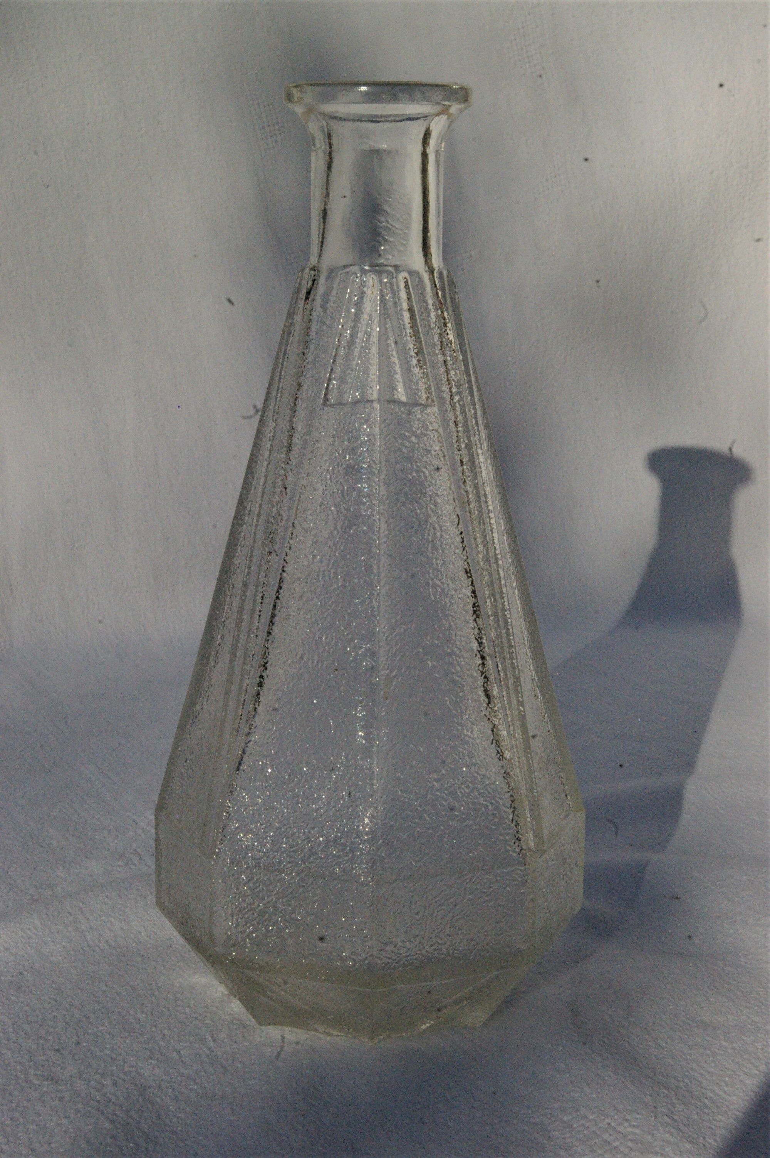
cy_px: 579
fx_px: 1254
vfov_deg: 49.6
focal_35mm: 39
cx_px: 385
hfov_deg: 34.1
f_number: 16
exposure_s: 1/1500
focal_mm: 26
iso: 1600
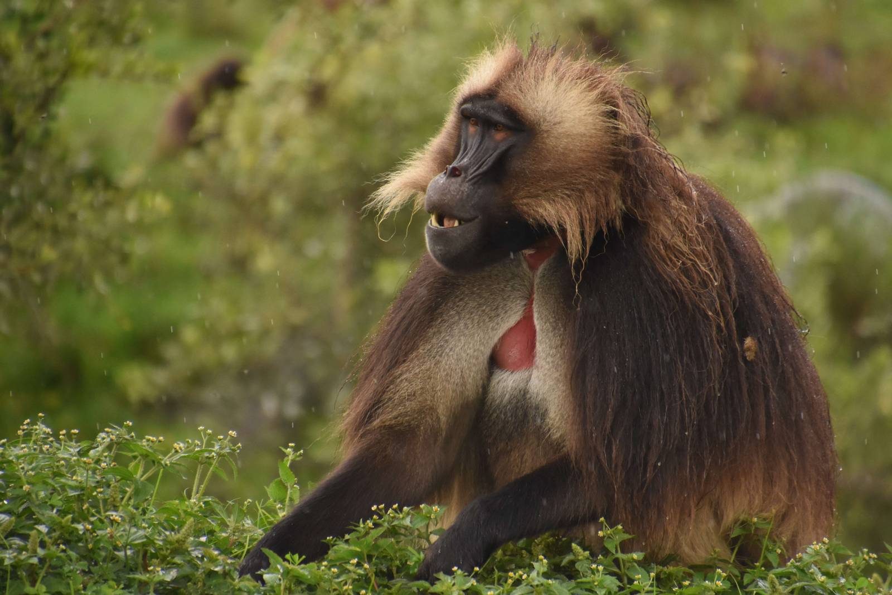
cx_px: 446
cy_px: 298
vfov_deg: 3.1
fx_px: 11150
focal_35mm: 450
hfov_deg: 4.6
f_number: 6.3
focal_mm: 300
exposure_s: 1/800
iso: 1250
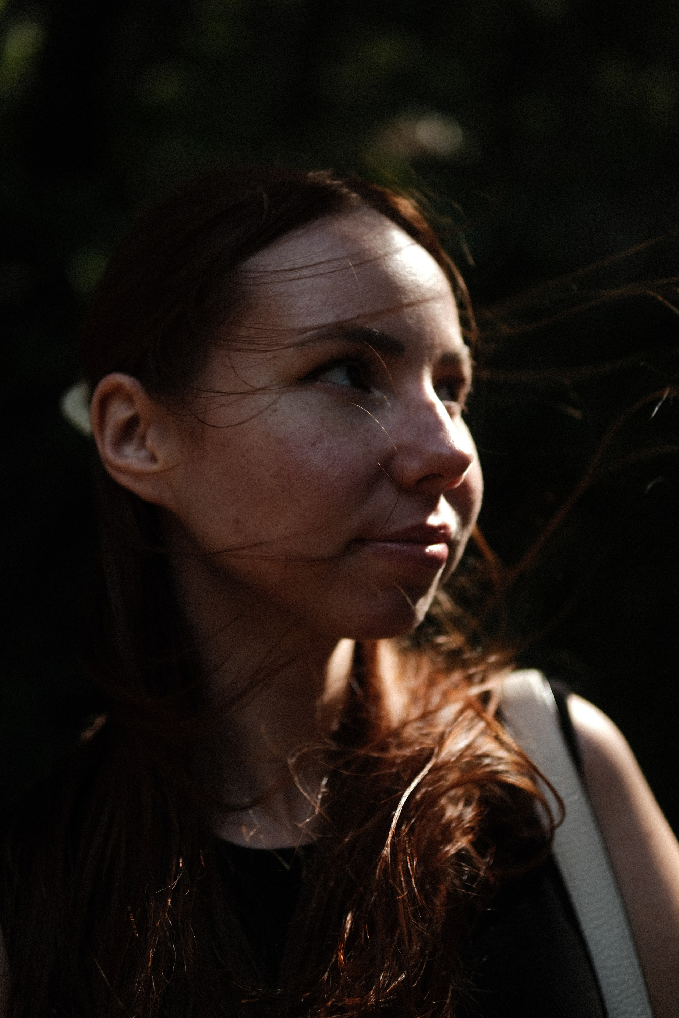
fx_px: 1273
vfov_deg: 43.6
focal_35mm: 45
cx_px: 340
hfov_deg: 29.9
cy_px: 509
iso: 80
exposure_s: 1/500
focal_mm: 30
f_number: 1.4
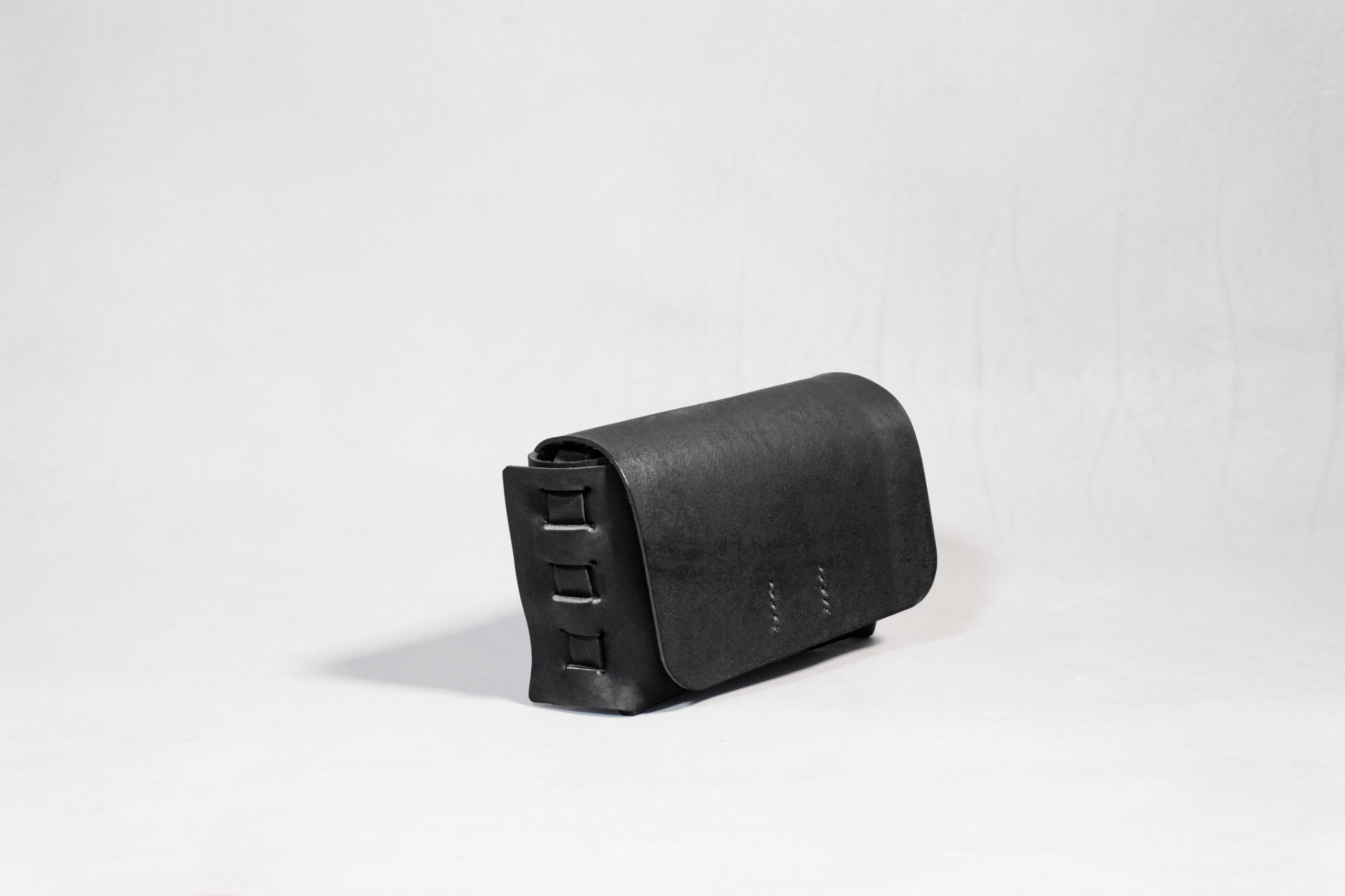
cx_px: 672
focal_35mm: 75
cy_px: 448
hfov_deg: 27.0
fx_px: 2802
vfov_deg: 18.2
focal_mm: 50
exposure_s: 1/50
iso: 400
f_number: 5.6
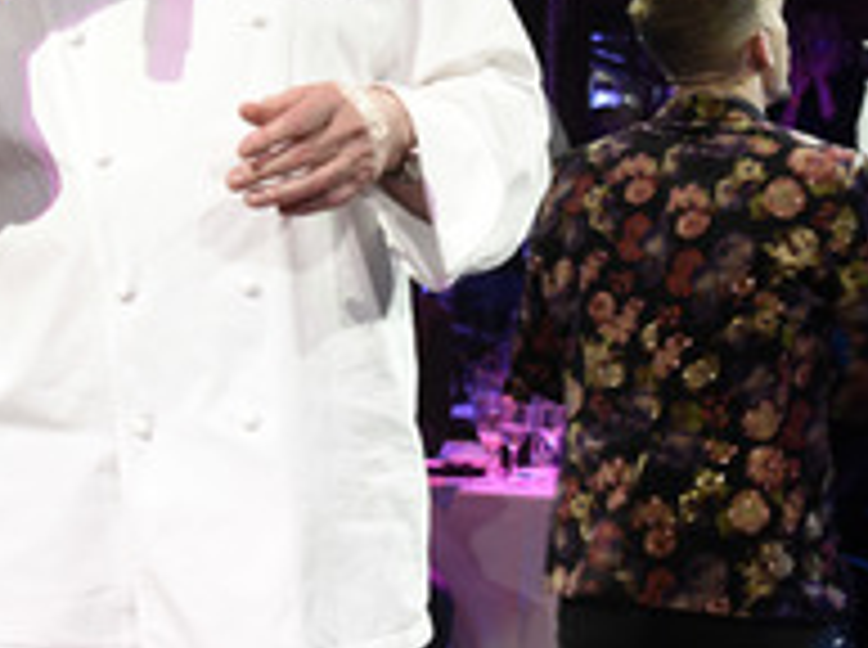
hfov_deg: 16.6
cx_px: 56
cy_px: 68
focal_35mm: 117
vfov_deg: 12.5
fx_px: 2928
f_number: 6.3
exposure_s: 1/40
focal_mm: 52
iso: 1600
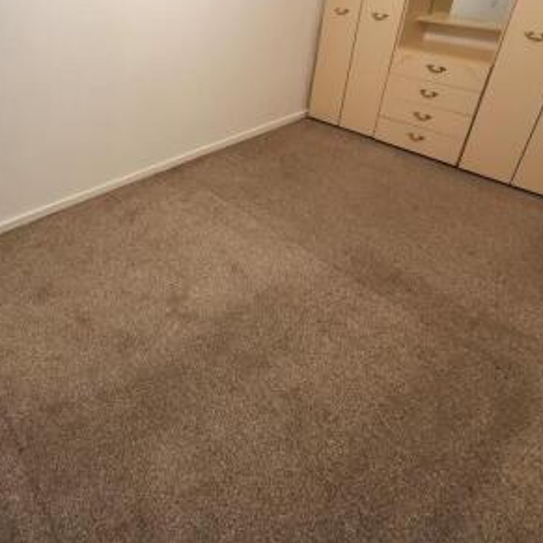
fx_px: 408
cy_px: 176
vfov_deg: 65.3
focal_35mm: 23
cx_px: 173
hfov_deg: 65.1
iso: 200
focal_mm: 1.8
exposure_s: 1/50
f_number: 2.2
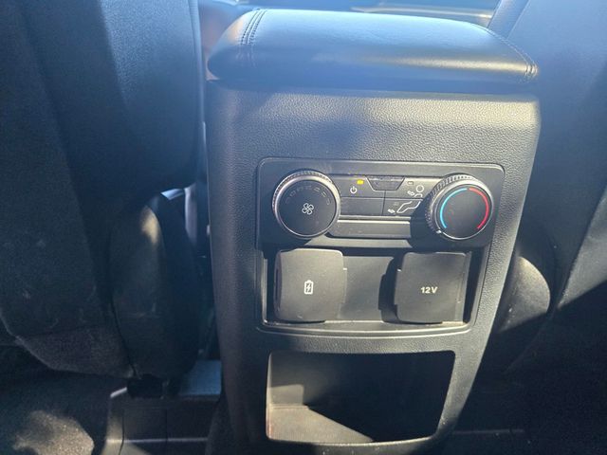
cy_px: 228
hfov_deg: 73.9
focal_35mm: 23
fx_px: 403
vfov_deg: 58.9
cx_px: 304
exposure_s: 1/120
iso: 500
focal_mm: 5.4
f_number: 1.8
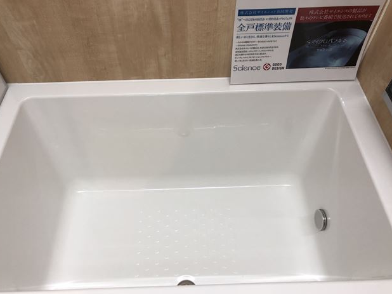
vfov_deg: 48.2
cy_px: 148
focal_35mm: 29
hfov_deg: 61.7
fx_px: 328
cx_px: 195
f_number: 1.8
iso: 32
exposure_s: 1/33
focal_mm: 3.99
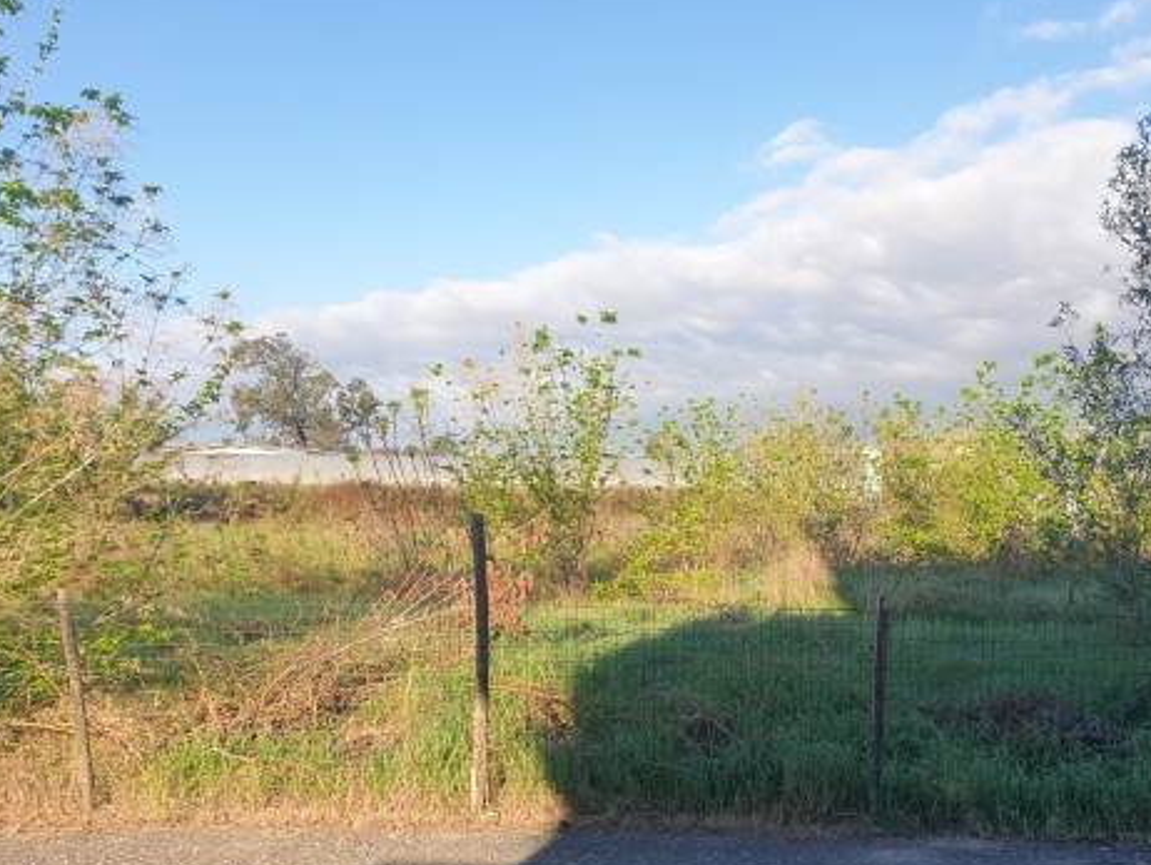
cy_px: 581
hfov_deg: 51.0
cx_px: 698
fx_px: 1198
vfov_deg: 39.2
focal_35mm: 36
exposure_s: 1/695
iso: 50
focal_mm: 4.3
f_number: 2.4
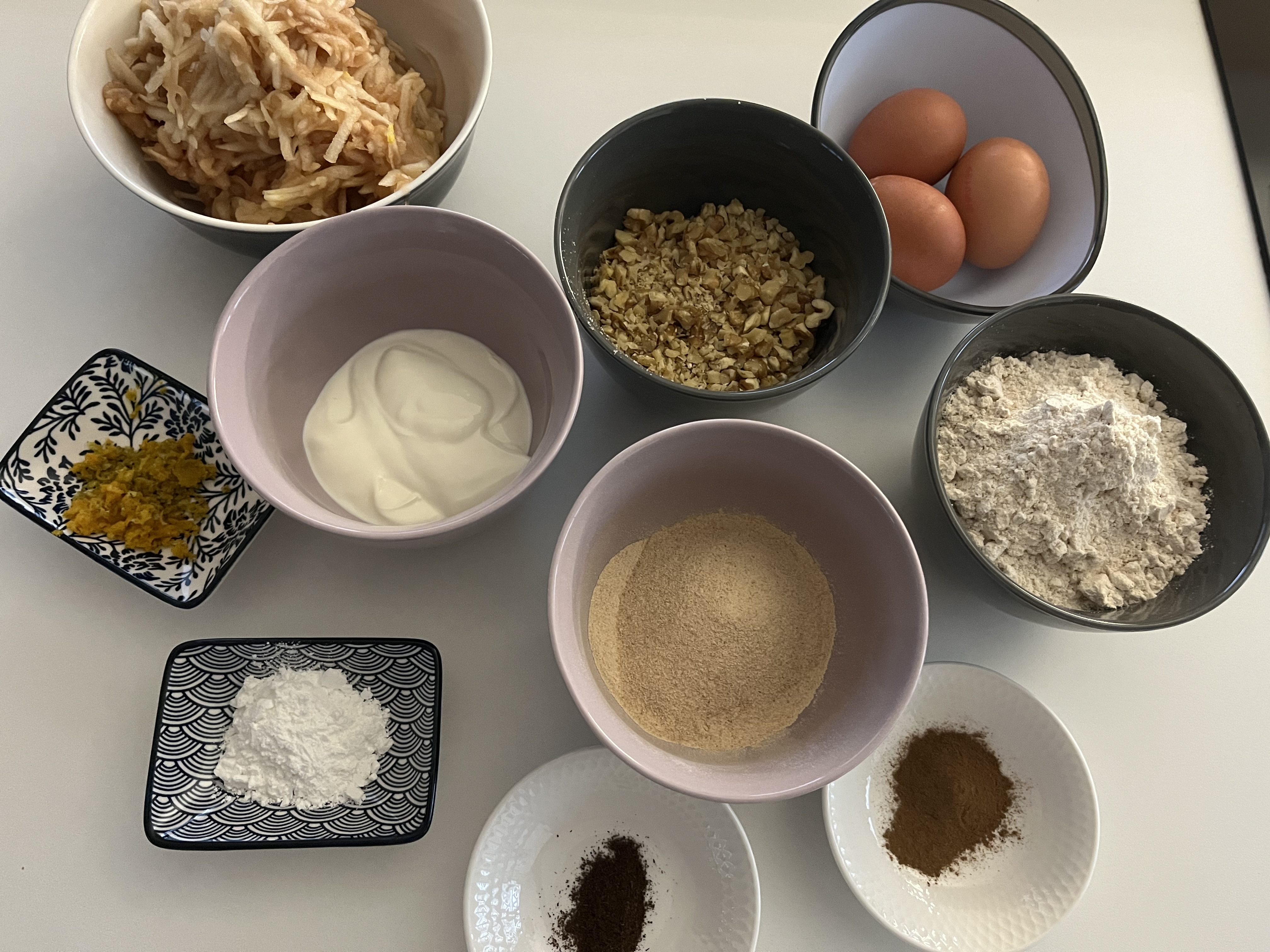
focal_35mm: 26
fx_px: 954
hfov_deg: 67.3
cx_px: 635
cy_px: 476
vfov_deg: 53.1
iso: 500
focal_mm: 5.1
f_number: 1.6
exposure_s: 1/33
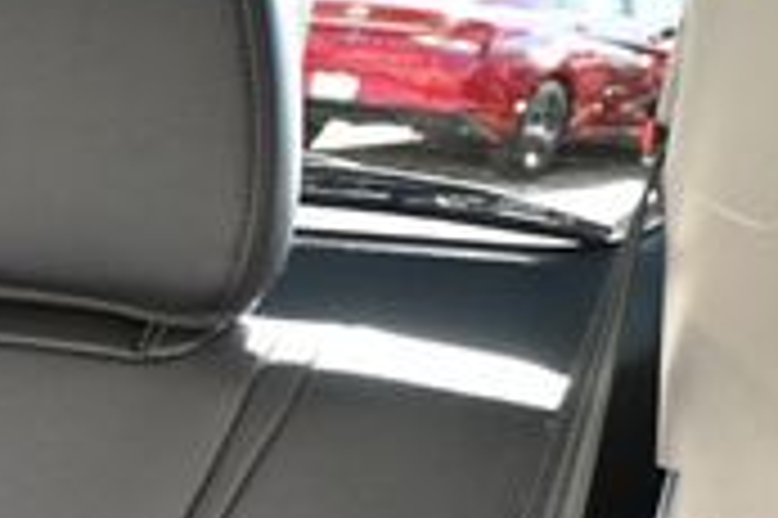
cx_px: -468
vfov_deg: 14.4
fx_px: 1922
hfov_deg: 19.3
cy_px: 752
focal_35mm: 89
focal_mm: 16
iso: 2200
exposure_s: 1/125
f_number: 3.5
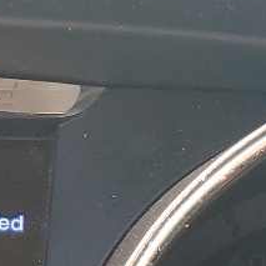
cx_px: -57
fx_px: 1504
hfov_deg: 9.9
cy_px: 250
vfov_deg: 10.0
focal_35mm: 173
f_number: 1.5
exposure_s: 1/127
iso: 50
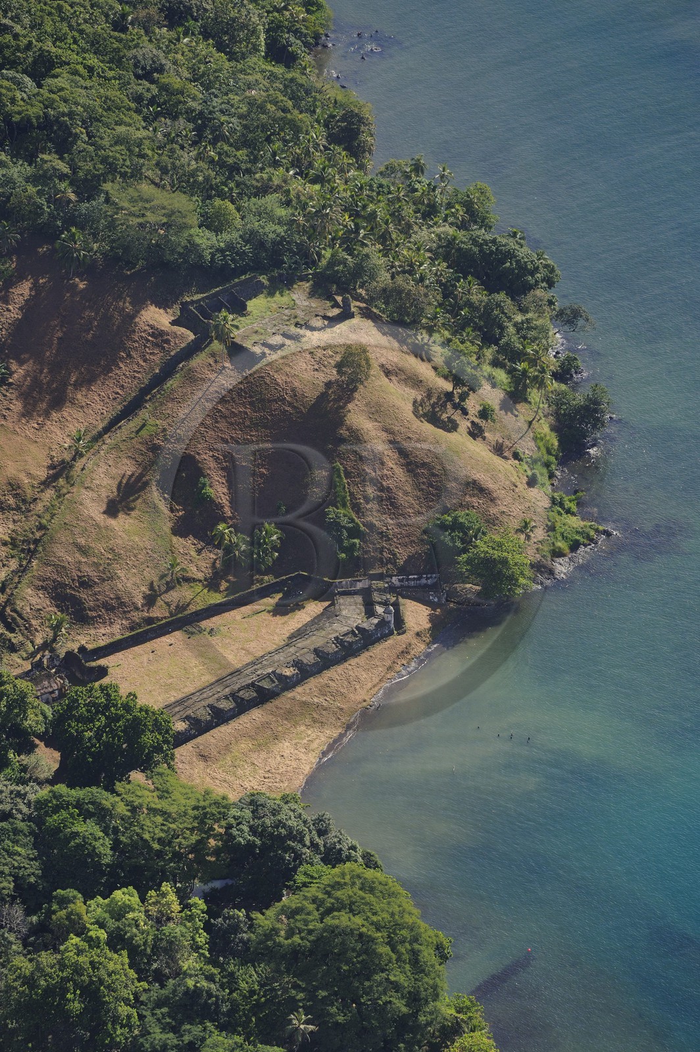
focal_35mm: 200
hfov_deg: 6.9
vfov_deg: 10.3
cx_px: 350
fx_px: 5843
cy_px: 526
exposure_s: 1/640
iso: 200
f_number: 5.6
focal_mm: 200
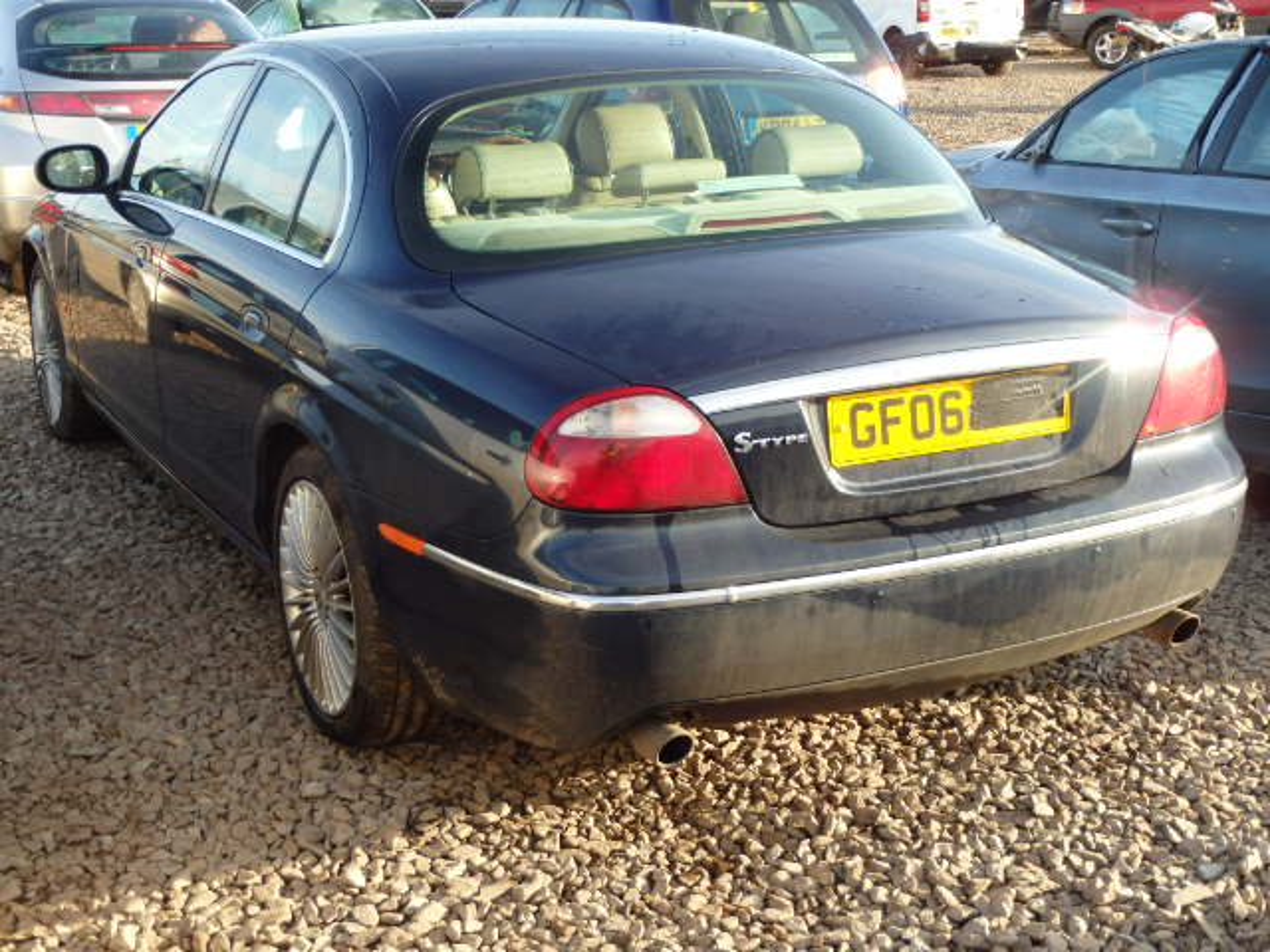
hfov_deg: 38.9
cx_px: 635
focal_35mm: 49
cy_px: 476
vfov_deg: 29.7
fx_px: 1798
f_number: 4.9
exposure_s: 1/100
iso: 125
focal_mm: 8.8
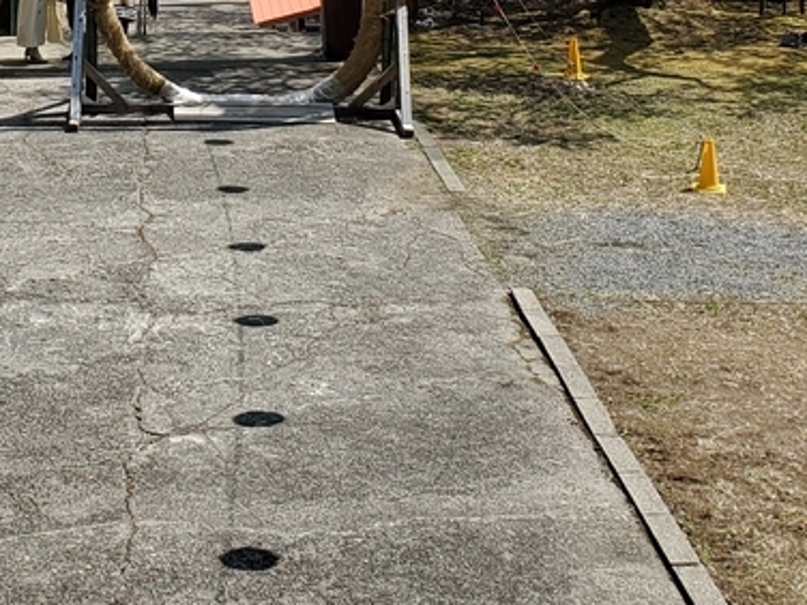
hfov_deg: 23.2
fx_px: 1935
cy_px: -225
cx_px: 144
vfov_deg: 16.6
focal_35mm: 83
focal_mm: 4.3
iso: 50
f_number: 2.4
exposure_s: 1/1286
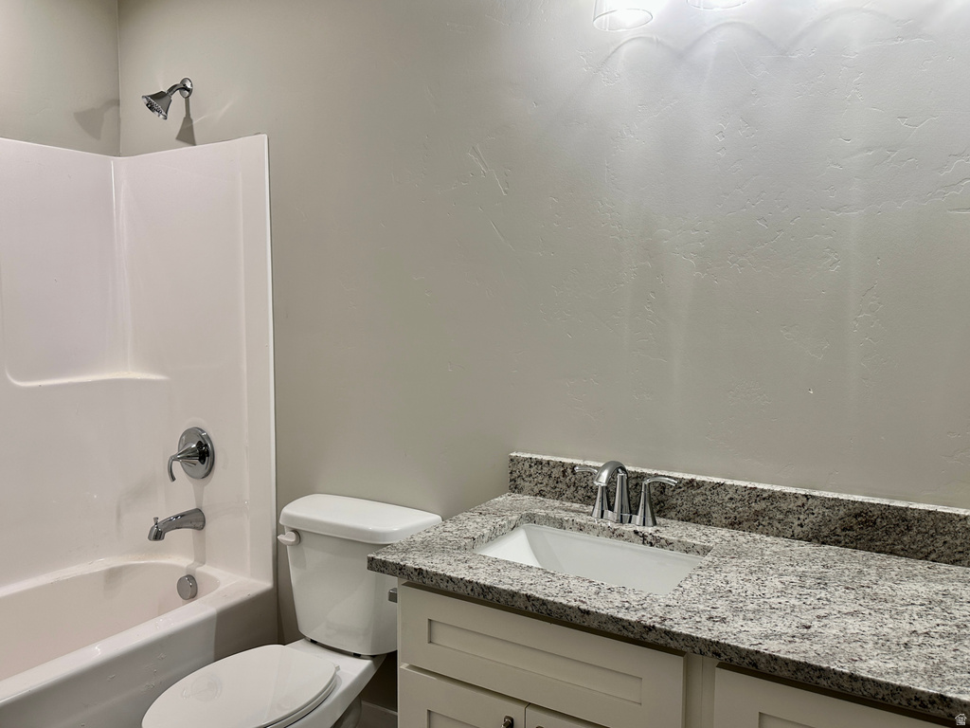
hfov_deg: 71.6
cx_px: 485
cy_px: 364
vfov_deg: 56.8
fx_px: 673
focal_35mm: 24
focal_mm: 6.86
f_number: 1.78
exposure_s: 1/120
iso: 80
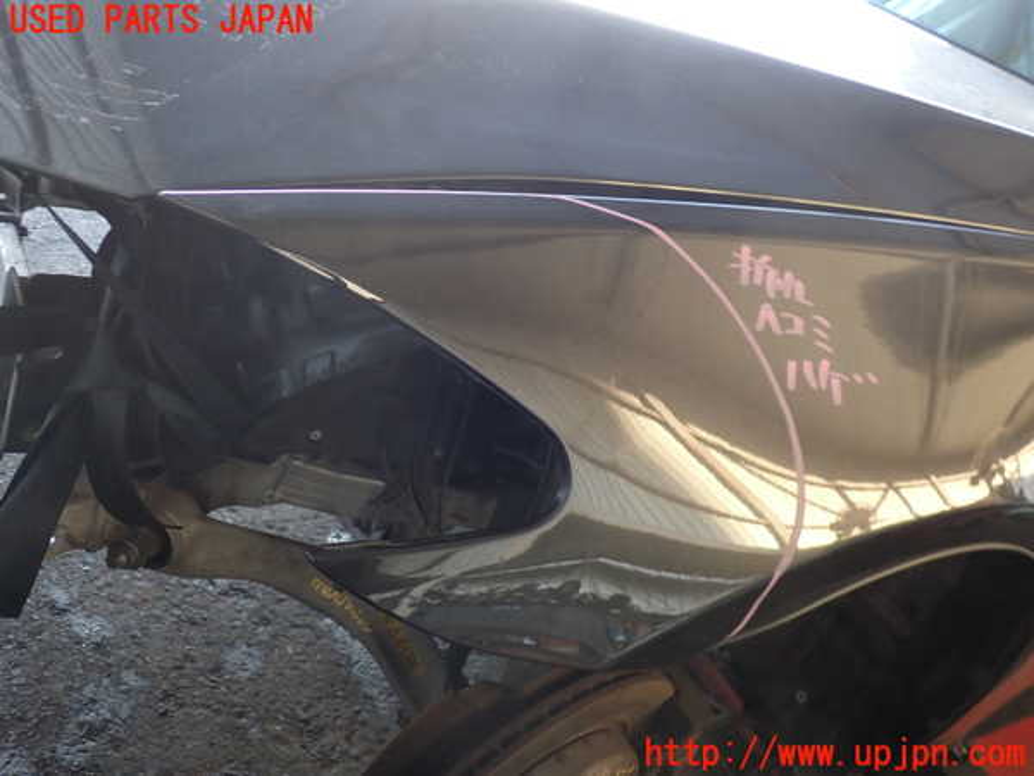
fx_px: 896
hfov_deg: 60.0
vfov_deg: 46.8
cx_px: 517
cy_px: 388
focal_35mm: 30
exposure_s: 1/50
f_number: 2.3
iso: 200
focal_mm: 5.4
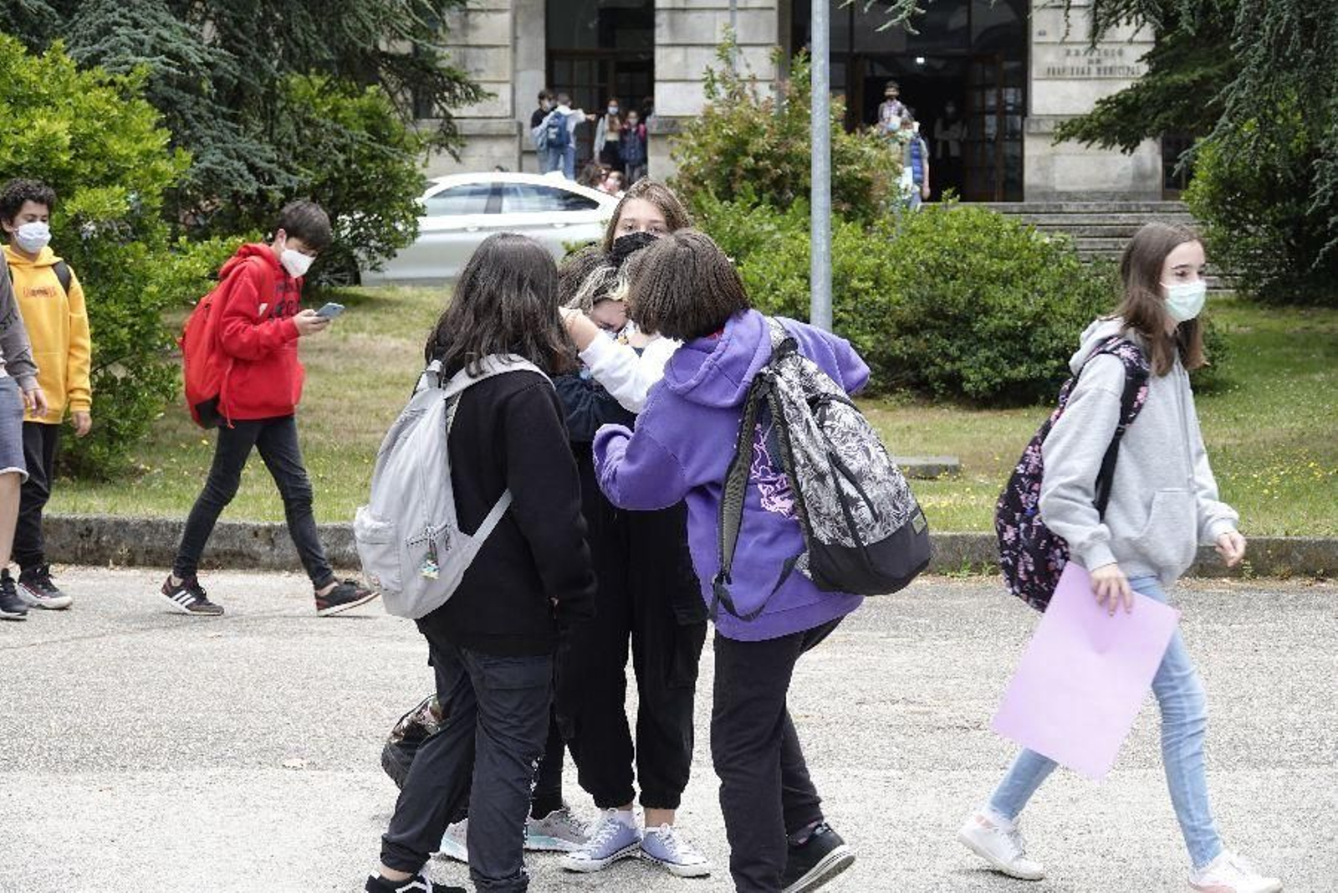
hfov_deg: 22.4
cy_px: 446
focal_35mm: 91
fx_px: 3382
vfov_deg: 15.0
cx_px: 669
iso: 100
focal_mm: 33.51
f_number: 3.5
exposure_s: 1/200
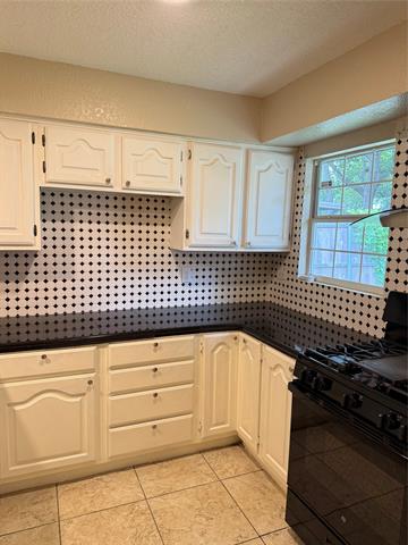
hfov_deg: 56.8
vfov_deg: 71.6
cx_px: 204
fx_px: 377
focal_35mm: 24
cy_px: 272
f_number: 1.78
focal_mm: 6.76
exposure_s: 1/60
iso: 160
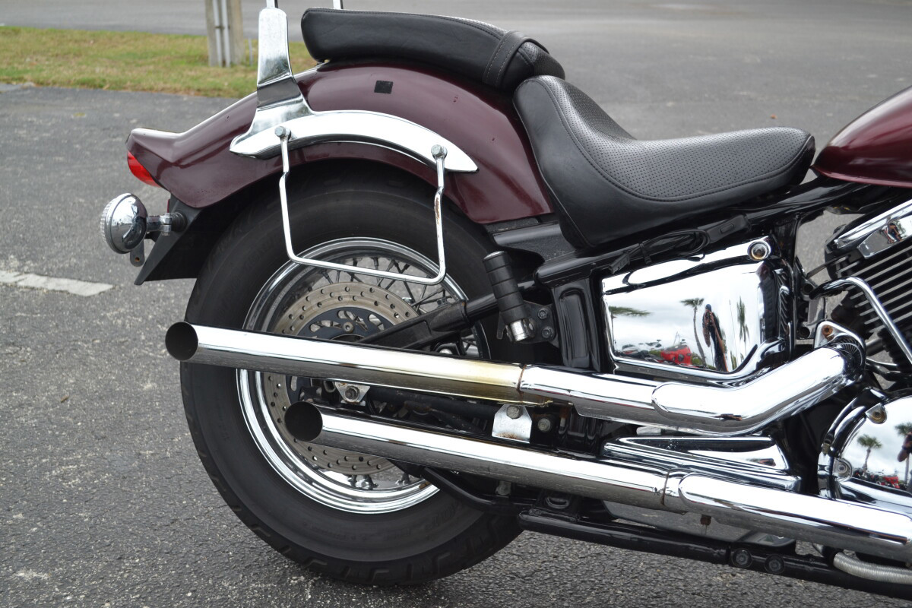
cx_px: 456
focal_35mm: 44
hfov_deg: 45.0
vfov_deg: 30.8
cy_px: 304
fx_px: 1102
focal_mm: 29
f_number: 5.6
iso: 280
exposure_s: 1/125
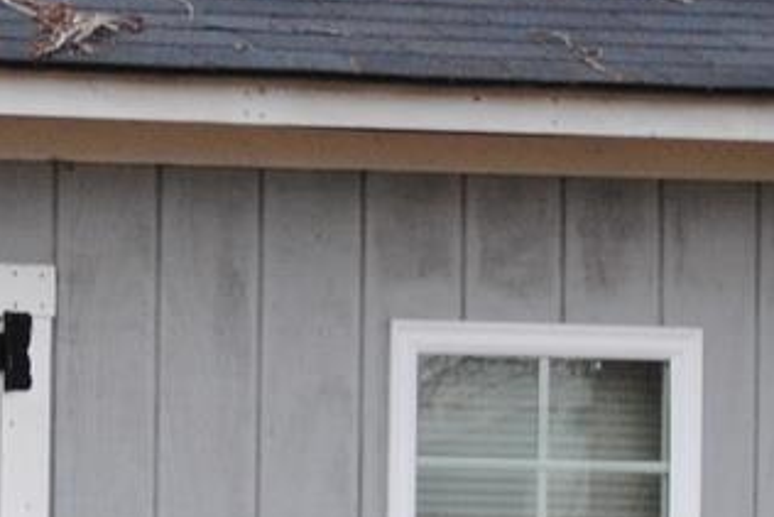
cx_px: -238
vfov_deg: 3.7
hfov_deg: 5.5
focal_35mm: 370
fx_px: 7958
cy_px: 270
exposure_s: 1/30
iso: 320
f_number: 5
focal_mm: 38
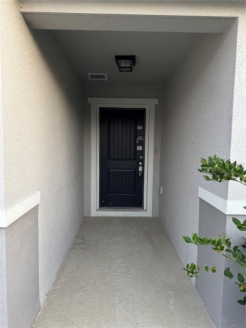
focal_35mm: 24
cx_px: 123
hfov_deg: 56.8
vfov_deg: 71.6
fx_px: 227
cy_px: 164
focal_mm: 6.76
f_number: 1.78
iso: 800
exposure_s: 1/60
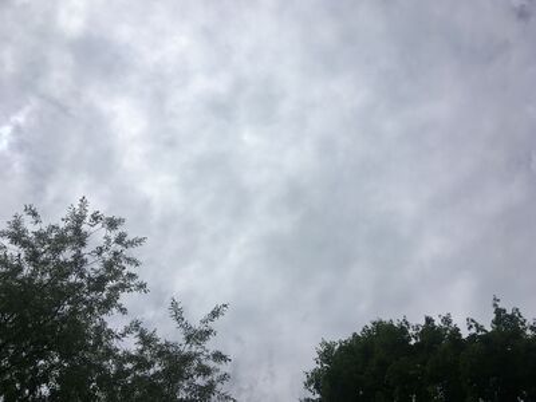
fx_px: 449
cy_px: 201
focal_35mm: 29
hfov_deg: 61.7
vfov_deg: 48.2
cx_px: 268
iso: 25
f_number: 2.2
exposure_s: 1/8547
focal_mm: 4.15
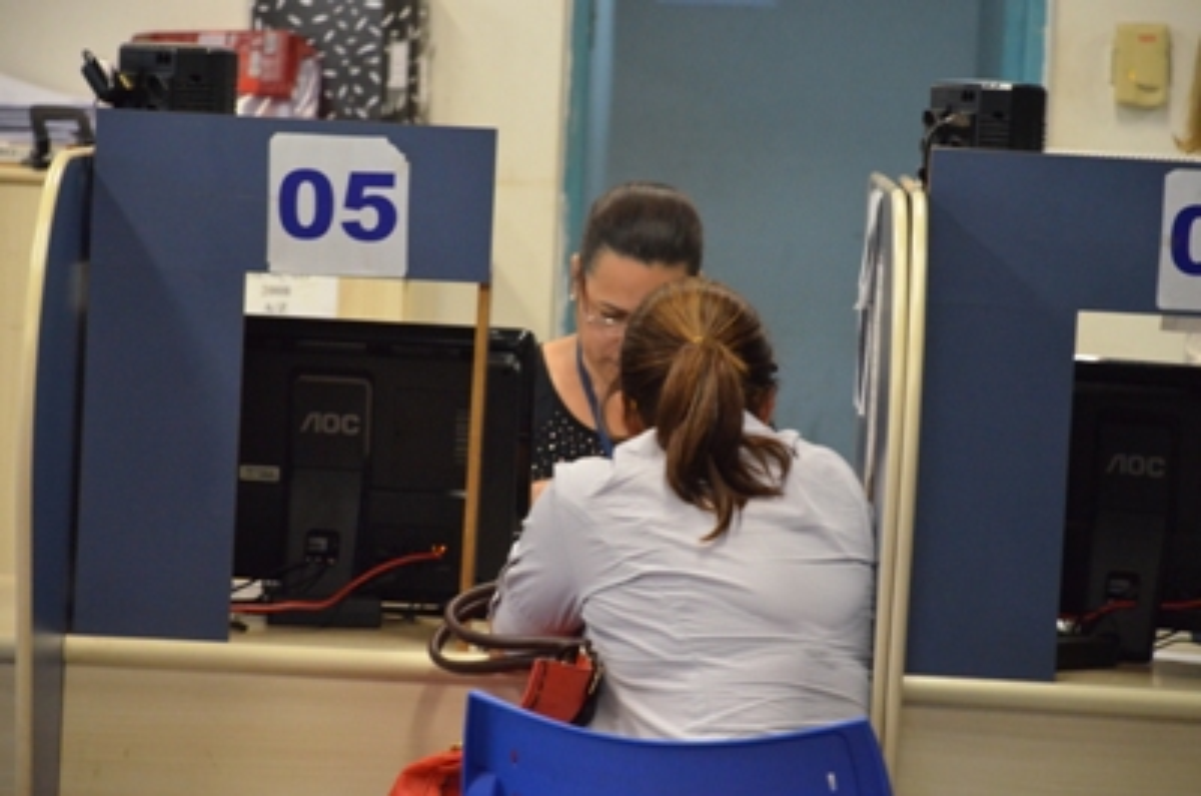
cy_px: 398
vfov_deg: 8.1
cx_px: 600
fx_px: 5593
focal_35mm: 168
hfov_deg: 12.3
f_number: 5.6
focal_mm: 112
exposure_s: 1/100
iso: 4000
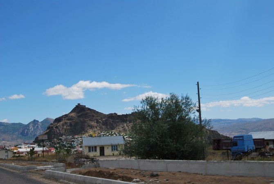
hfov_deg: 42.3
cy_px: 92
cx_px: 137
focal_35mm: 46
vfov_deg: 29.0
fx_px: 354
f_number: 10
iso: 100
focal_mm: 31
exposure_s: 1/250
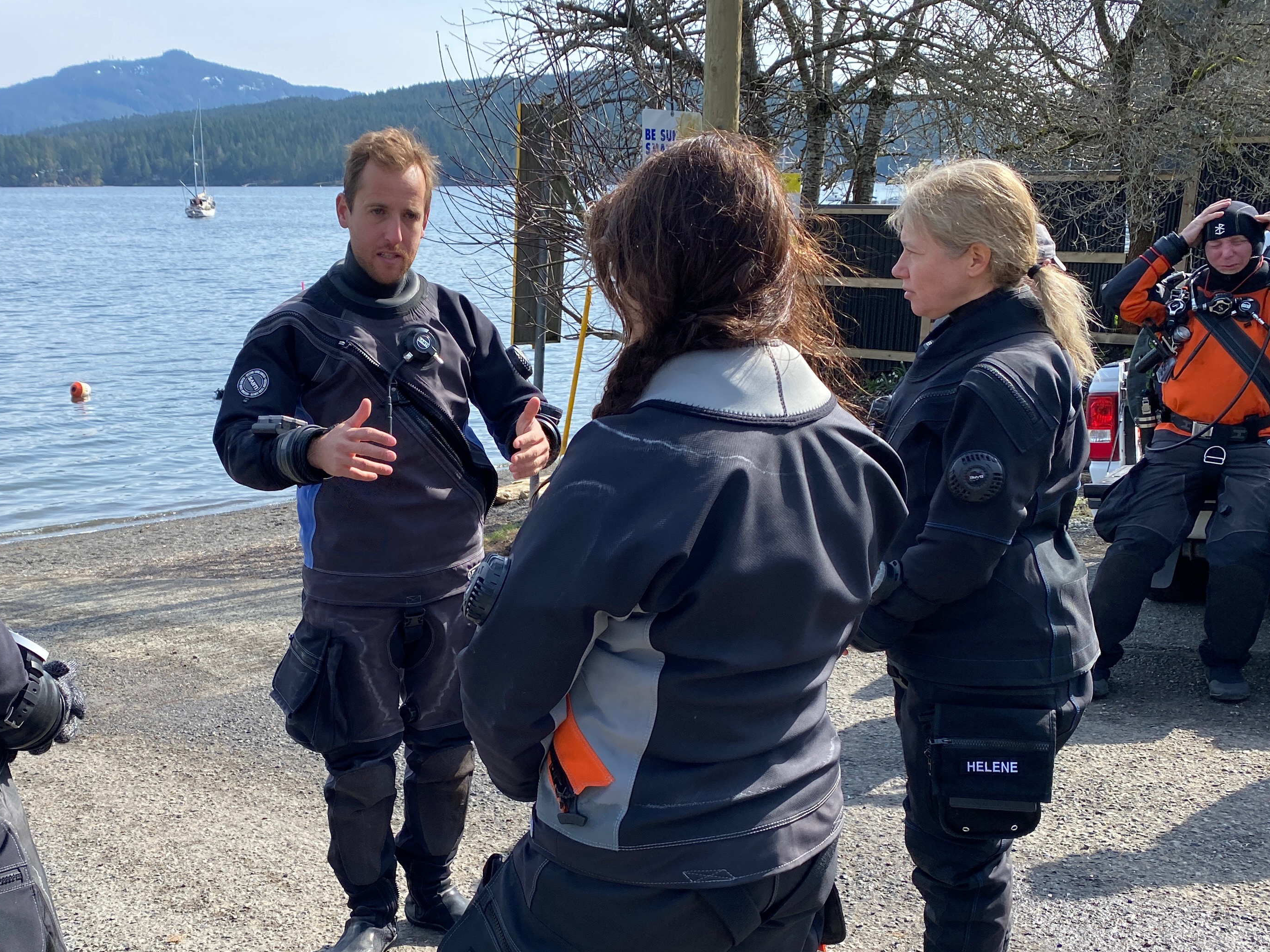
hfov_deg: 48.5
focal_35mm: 38
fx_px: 1394
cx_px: 480
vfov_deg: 37.5
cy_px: 592
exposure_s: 1/1063
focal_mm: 4.25
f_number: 1.8
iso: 32
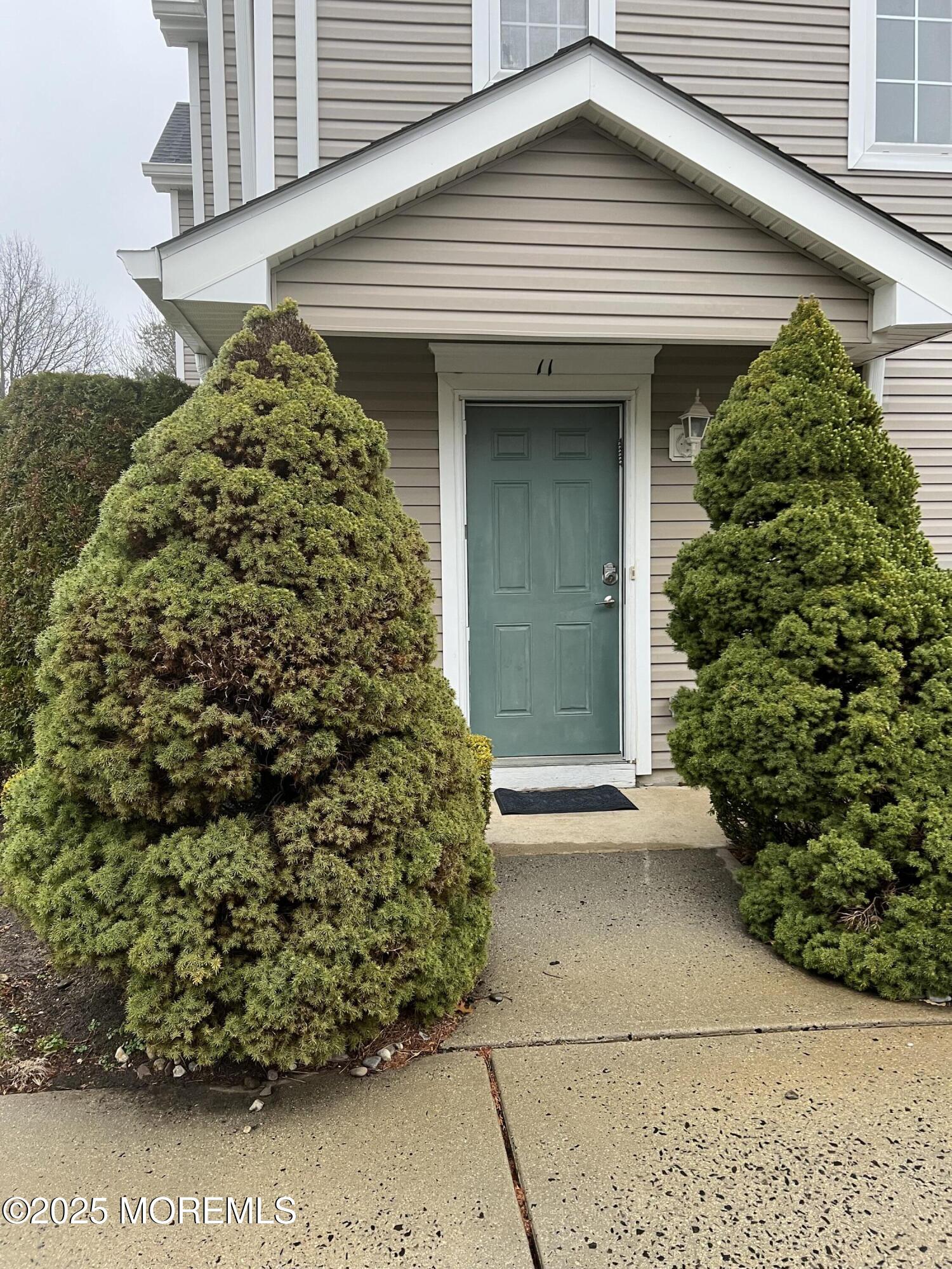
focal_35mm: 26
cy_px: 634
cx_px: 476
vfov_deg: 67.3
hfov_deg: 53.1
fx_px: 953
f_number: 1.5
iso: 125
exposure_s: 1/67
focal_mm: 5.7
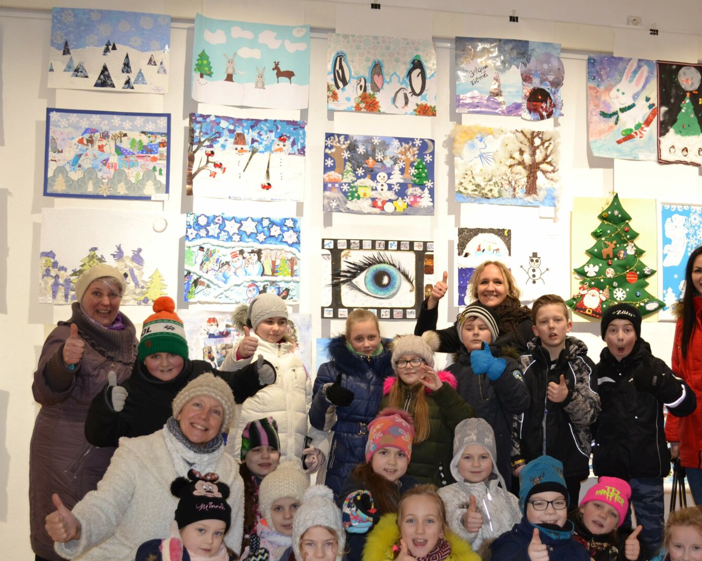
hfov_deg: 41.7
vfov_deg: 34.1
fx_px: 914
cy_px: 292
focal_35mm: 44
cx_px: 438
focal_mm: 22
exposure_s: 1/60
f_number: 4
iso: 400
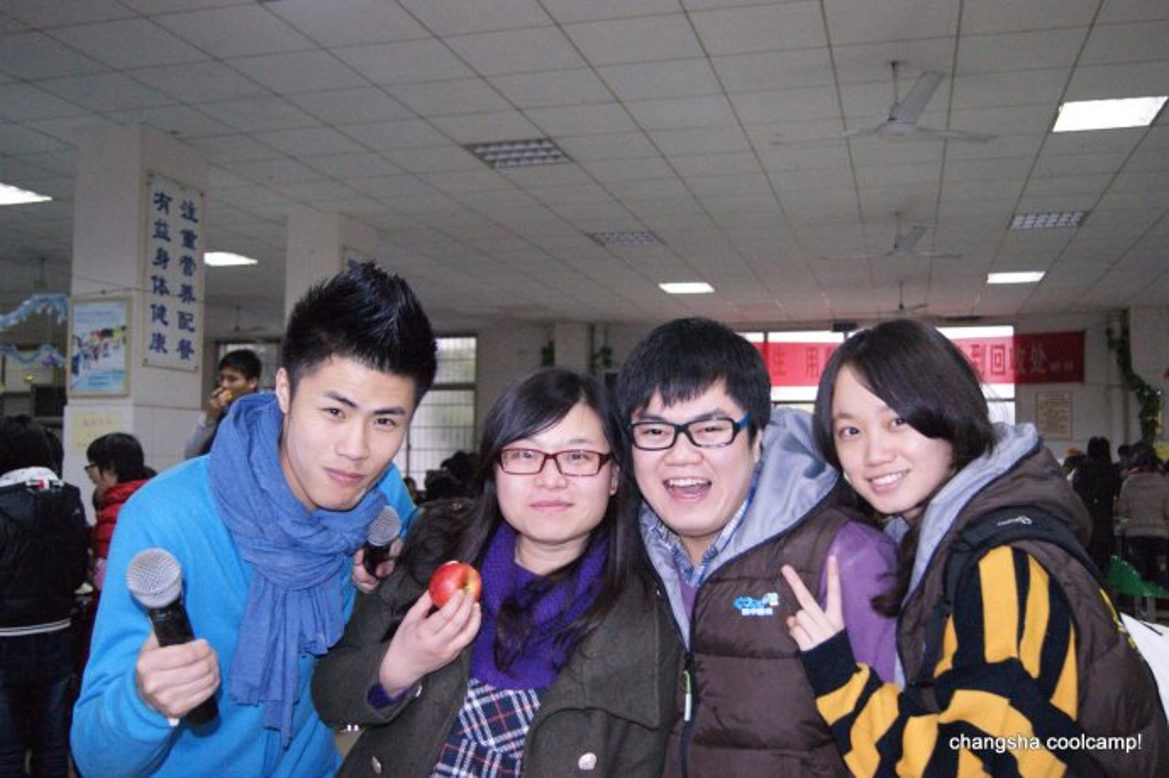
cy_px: 389
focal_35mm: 36
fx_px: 1168
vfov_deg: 36.8
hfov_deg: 53.2
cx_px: 584
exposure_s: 1/40
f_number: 4
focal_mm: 24
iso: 1600
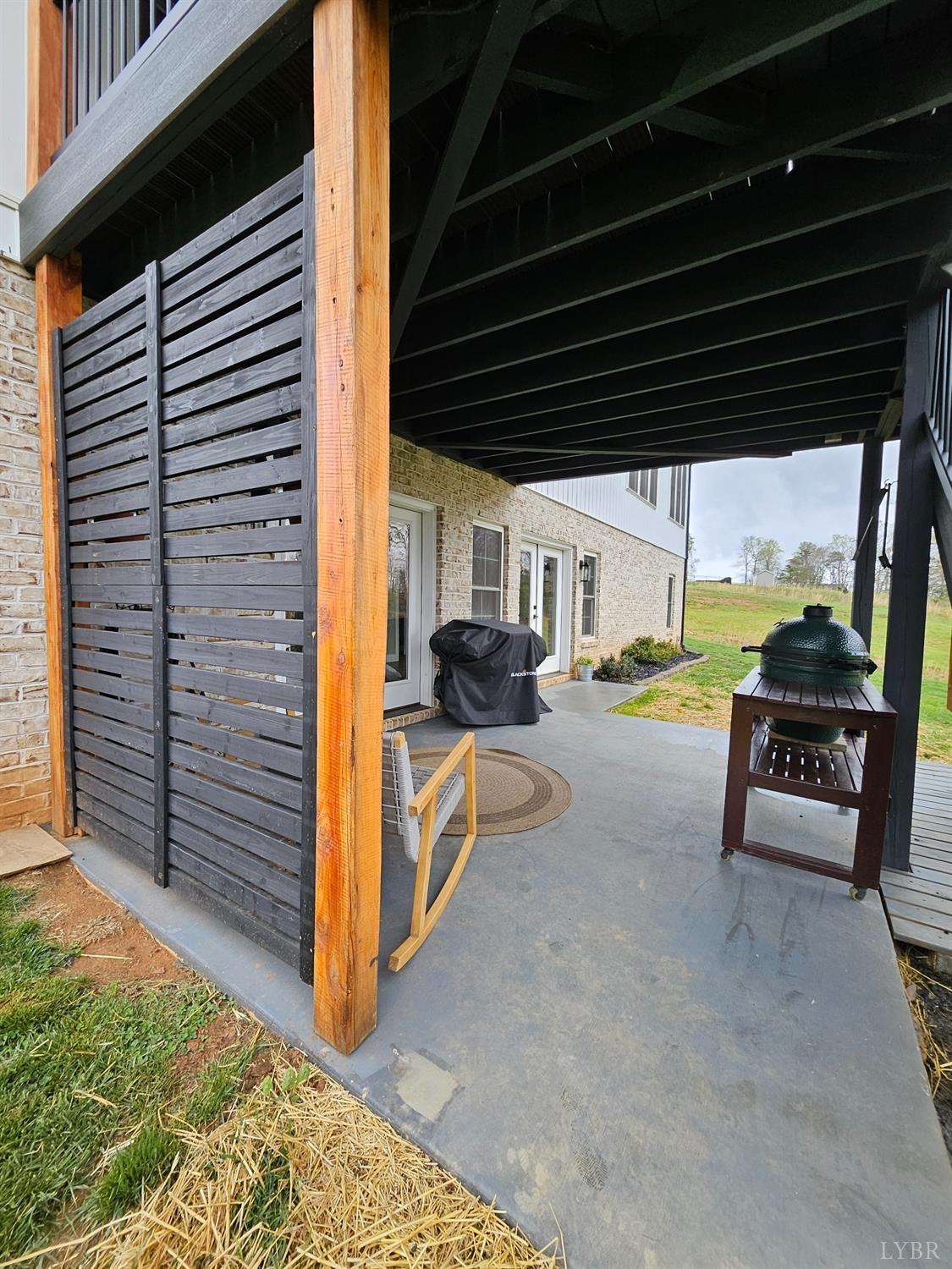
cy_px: 634
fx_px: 477
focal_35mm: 13
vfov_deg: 106.2
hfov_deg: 89.9
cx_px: 476
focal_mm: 1.74
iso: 40
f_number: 2.2
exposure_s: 1/120
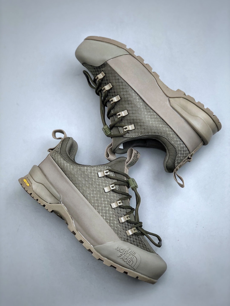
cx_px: 115
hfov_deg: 25.7
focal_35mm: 57
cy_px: 153
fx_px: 505
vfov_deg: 33.8
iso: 32
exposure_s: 1/50
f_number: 2.8
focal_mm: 6.6
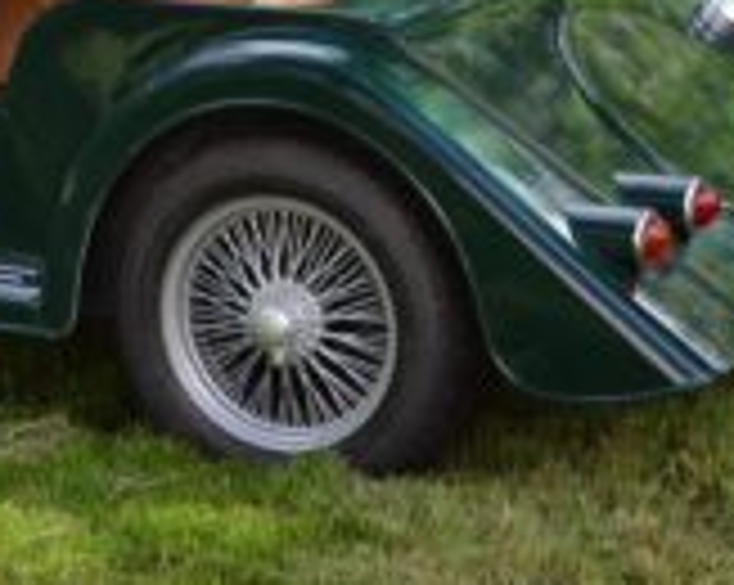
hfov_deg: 12.6
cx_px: 54
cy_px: 61
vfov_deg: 10.1
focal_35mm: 151
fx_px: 3286
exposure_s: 1/125
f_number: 5.6
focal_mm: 35
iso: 100
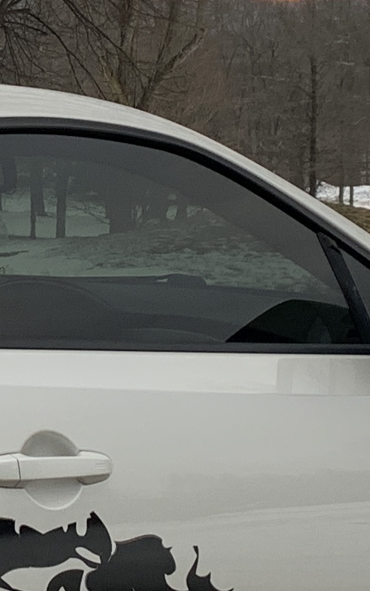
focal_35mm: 146
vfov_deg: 14.2
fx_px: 2354
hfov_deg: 8.6
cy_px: 41
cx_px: -287
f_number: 1.8
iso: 25
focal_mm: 4.25
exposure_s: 1/121
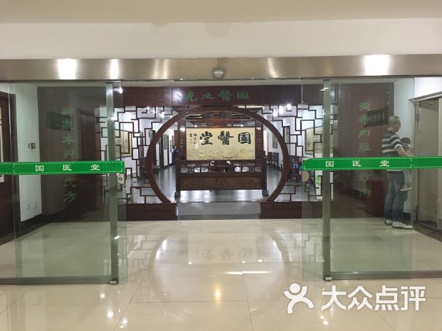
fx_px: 370
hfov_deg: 61.7
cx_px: 221
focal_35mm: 29
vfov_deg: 48.2
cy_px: 166
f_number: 2.2
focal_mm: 4.15
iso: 200
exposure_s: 1/25
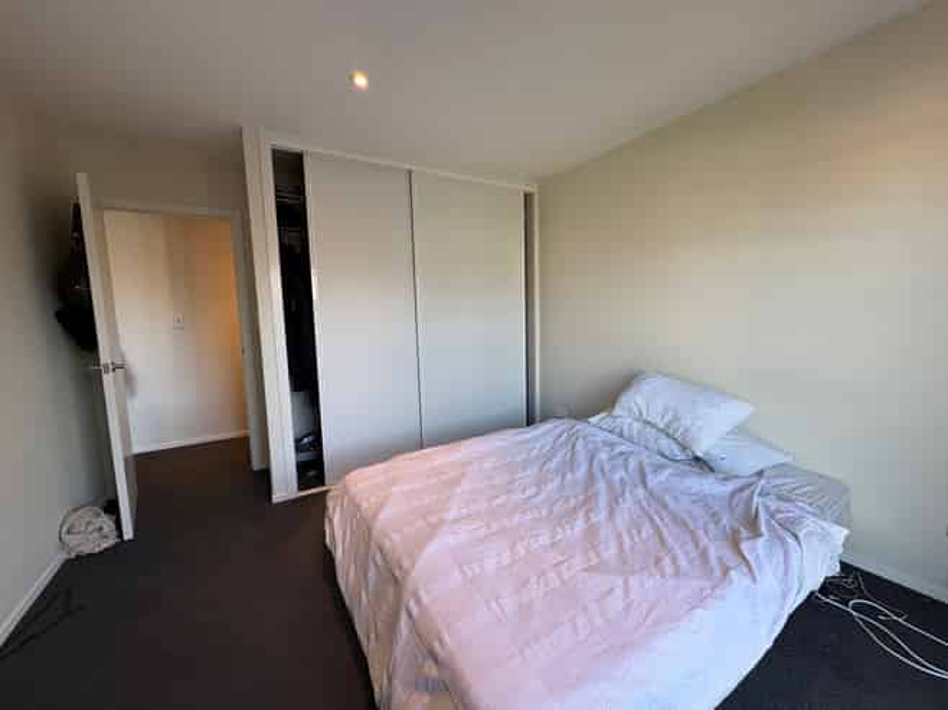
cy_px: 355
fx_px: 383
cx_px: 474
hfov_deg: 102.1
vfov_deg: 85.6
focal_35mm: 14
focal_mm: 2.22
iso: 80
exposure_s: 1/100
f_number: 2.2
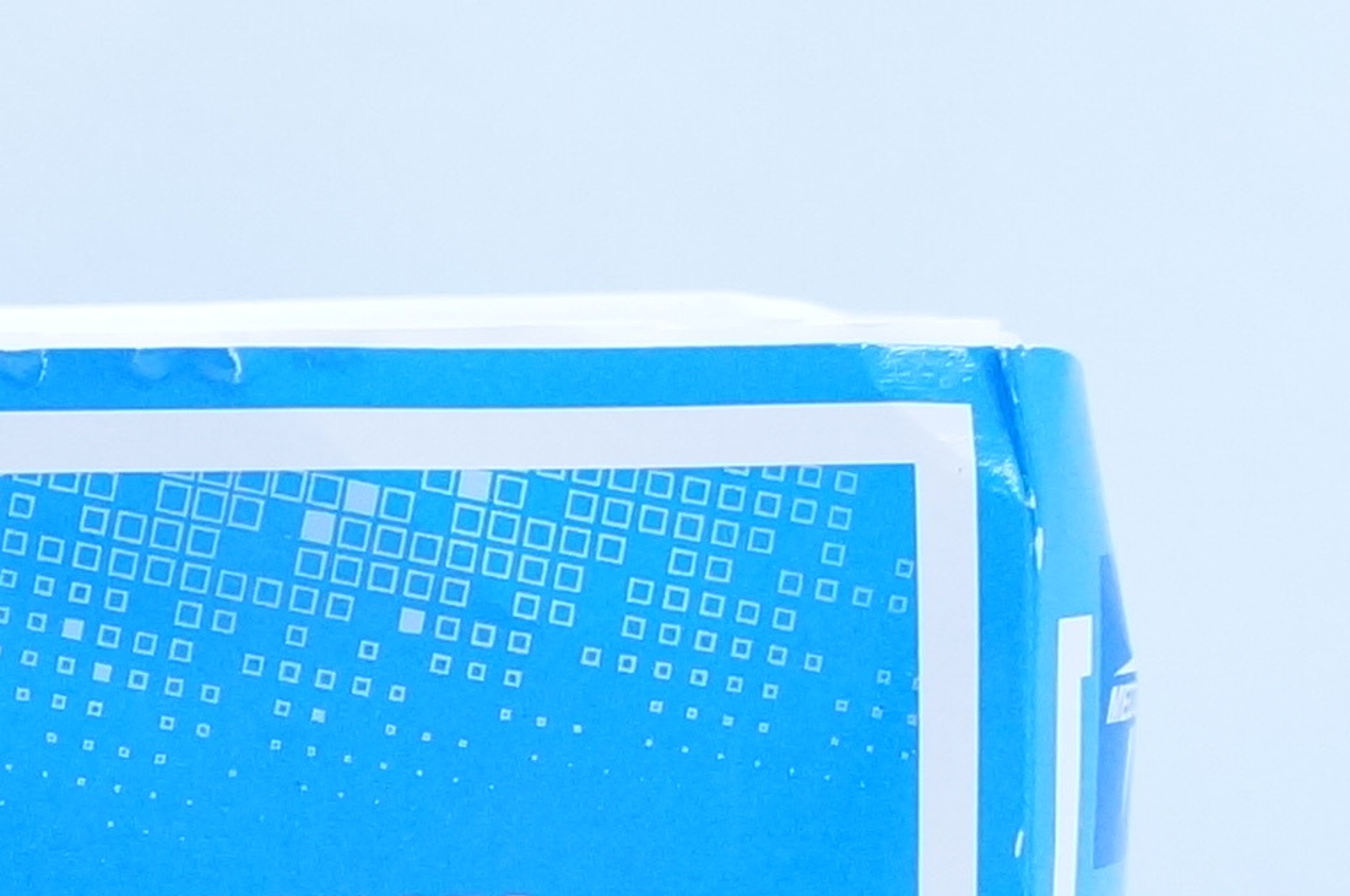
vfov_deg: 6.8
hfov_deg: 10.4
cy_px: 1355
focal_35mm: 198
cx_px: 93
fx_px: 7402
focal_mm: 25
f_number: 4.5
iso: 800
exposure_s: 1/200
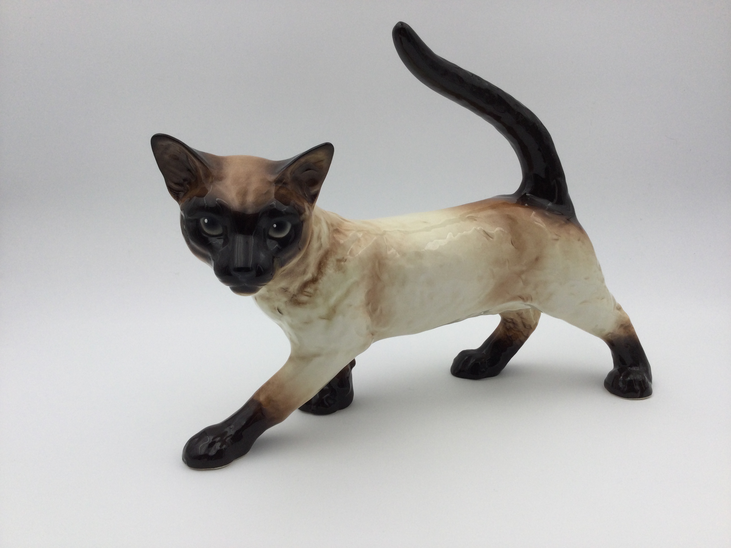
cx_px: 366
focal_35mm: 31
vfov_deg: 45.4
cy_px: 274
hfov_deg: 58.4
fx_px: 655
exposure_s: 1/488
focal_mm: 3.3
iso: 25
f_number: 2.4
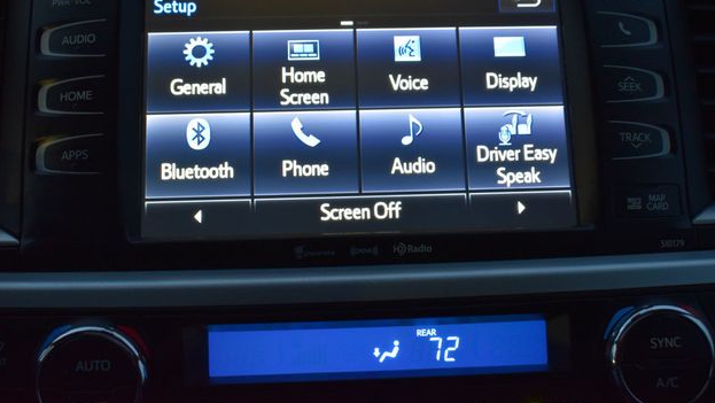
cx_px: 365
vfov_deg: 27.4
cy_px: 164
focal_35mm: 44
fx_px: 826
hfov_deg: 46.8
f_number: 6.3
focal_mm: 27
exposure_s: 1/15
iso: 1250
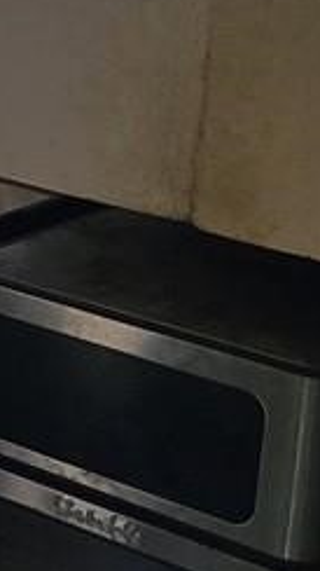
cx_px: -269
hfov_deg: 9.6
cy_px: 77
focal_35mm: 119
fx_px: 1798
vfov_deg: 17.8
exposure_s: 1/120
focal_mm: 5.4
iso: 320
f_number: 1.8
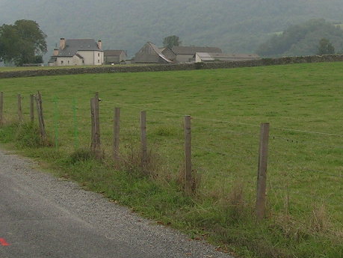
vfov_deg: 18.8
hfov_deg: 24.4
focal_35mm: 78
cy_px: 55
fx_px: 773
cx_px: 299
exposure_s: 1/176
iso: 50
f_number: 4.8
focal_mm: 5.4
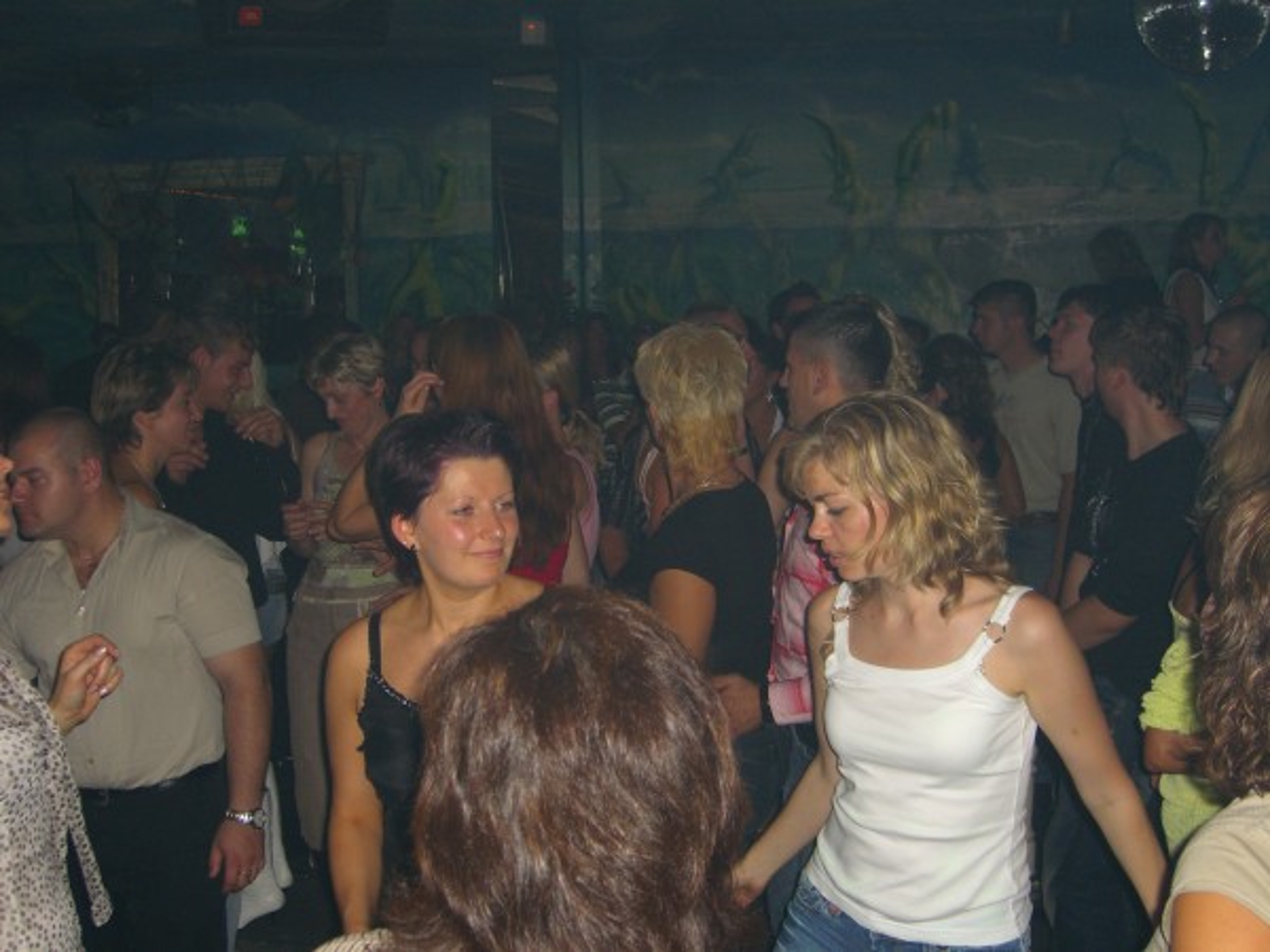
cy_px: 476
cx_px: 635
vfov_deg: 31.5
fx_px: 1688
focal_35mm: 46
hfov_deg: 41.2
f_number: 3.1
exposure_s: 1/60
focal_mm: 9.5
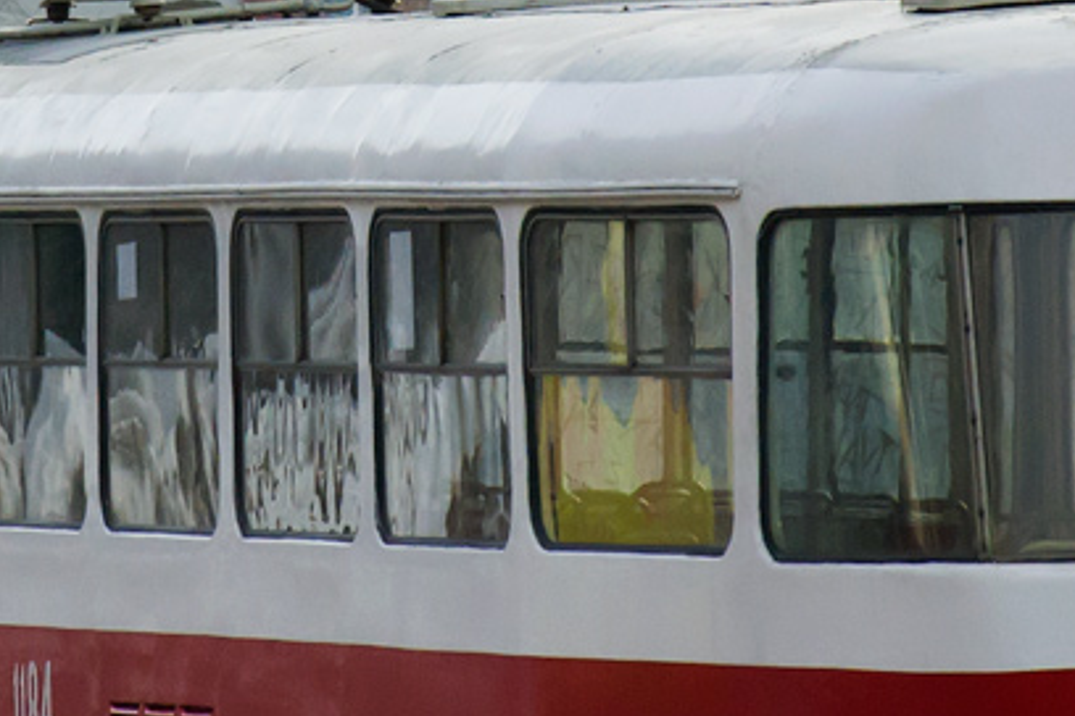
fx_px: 13839
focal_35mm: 463
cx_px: 145
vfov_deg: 3.0
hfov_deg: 4.4
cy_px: 261
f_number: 6.3
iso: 800
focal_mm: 105
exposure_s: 1/800
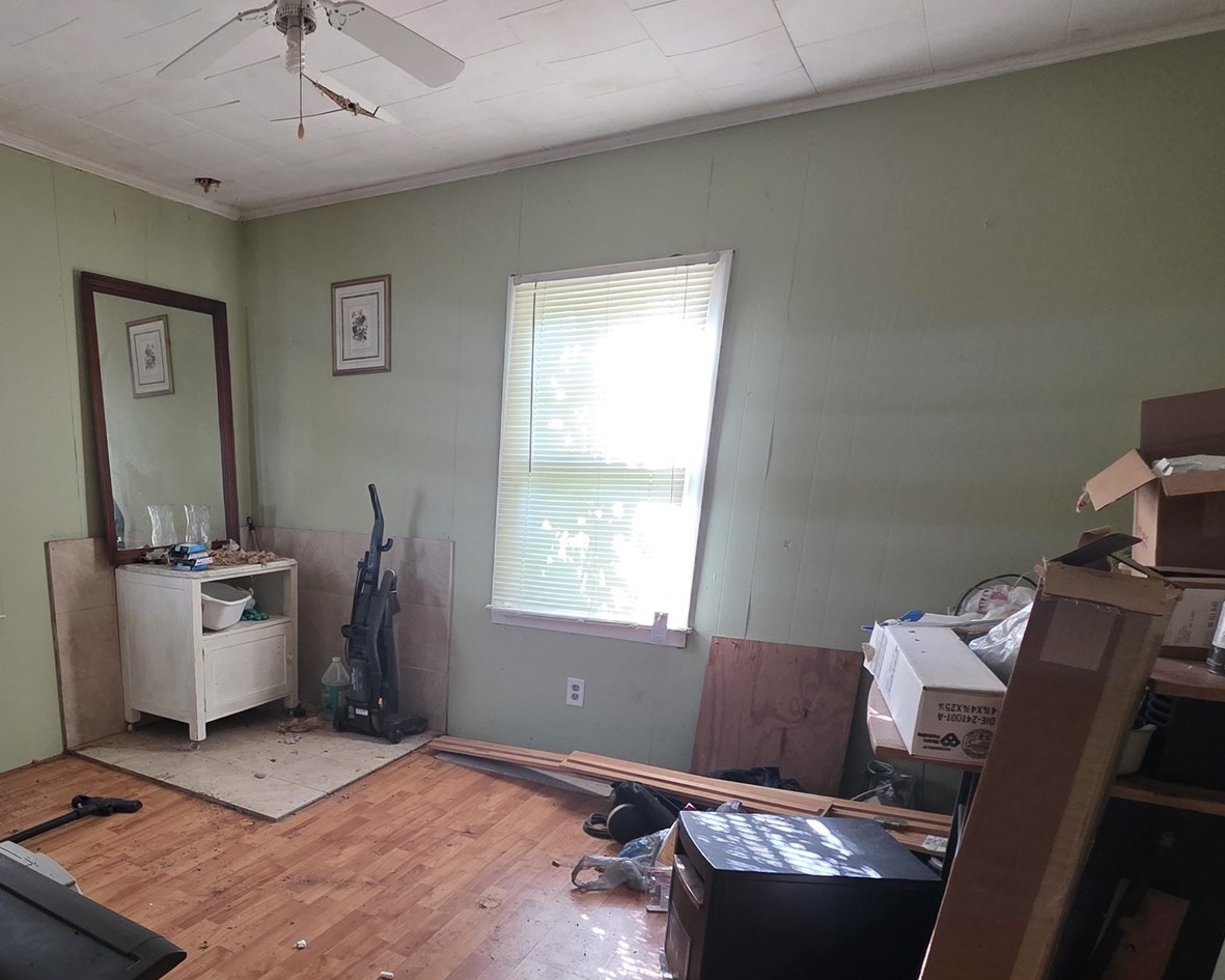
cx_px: 374
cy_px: 694
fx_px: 798
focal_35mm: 22
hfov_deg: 72.0
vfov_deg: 60.8
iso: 400
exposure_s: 1/60
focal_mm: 2.2
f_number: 1.9
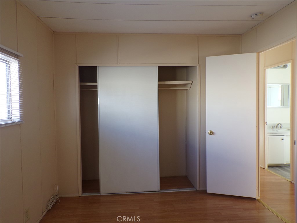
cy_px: 112
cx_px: 148
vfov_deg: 56.8
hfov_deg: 71.6
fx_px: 206
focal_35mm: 24
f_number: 3
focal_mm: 4.3
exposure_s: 1/38
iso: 100
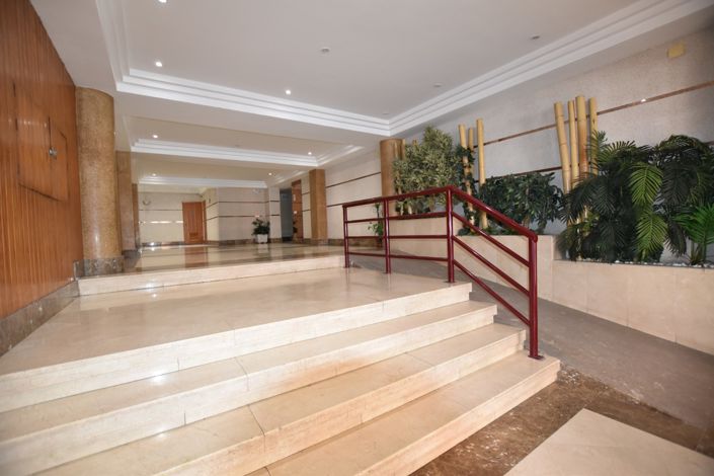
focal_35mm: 15
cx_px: 357
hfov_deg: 100.4
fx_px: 297
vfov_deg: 77.3
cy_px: 238
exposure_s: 1/200
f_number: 3.5
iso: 1250
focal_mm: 10
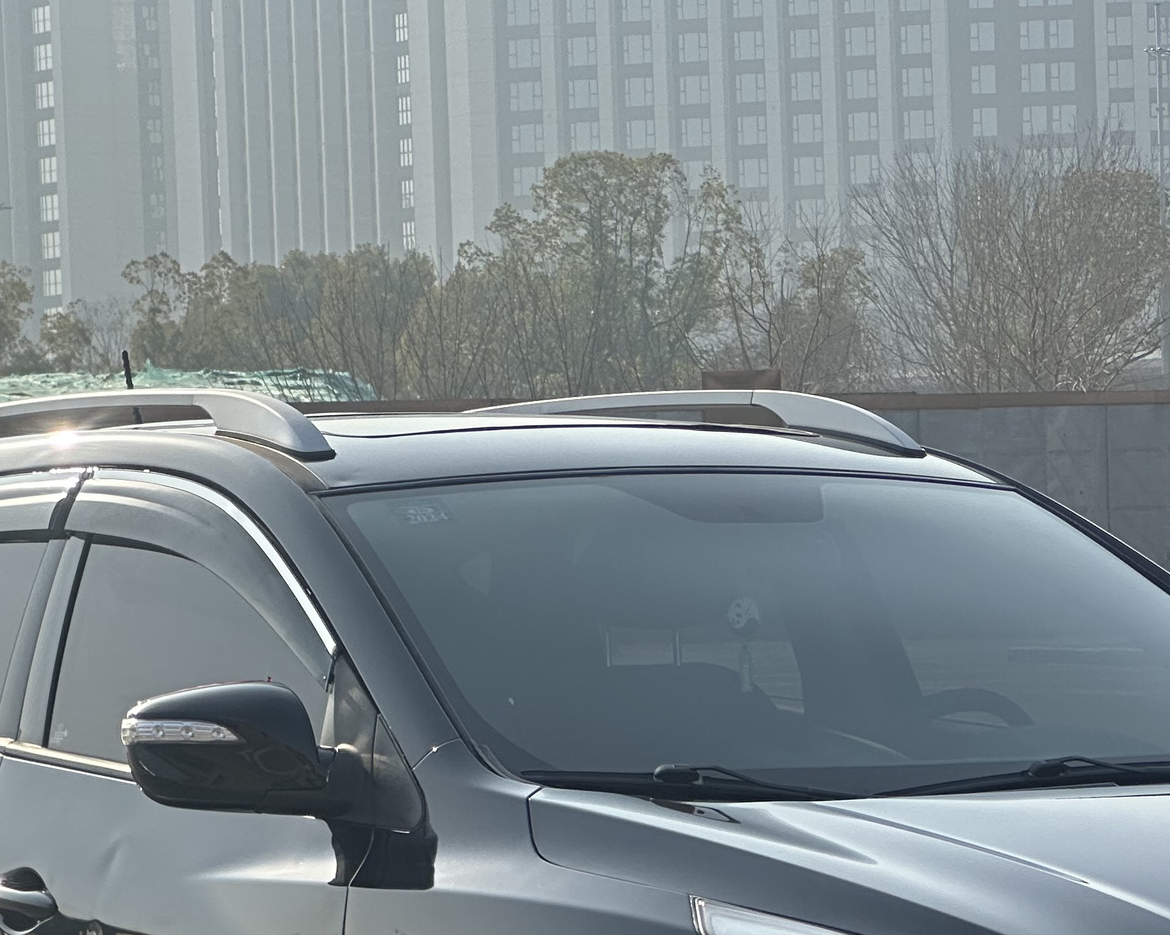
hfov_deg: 11.2
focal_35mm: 173
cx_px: 719
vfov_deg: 8.9
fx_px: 5990
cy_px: 794
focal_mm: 9
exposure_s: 1/815
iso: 32
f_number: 2.8
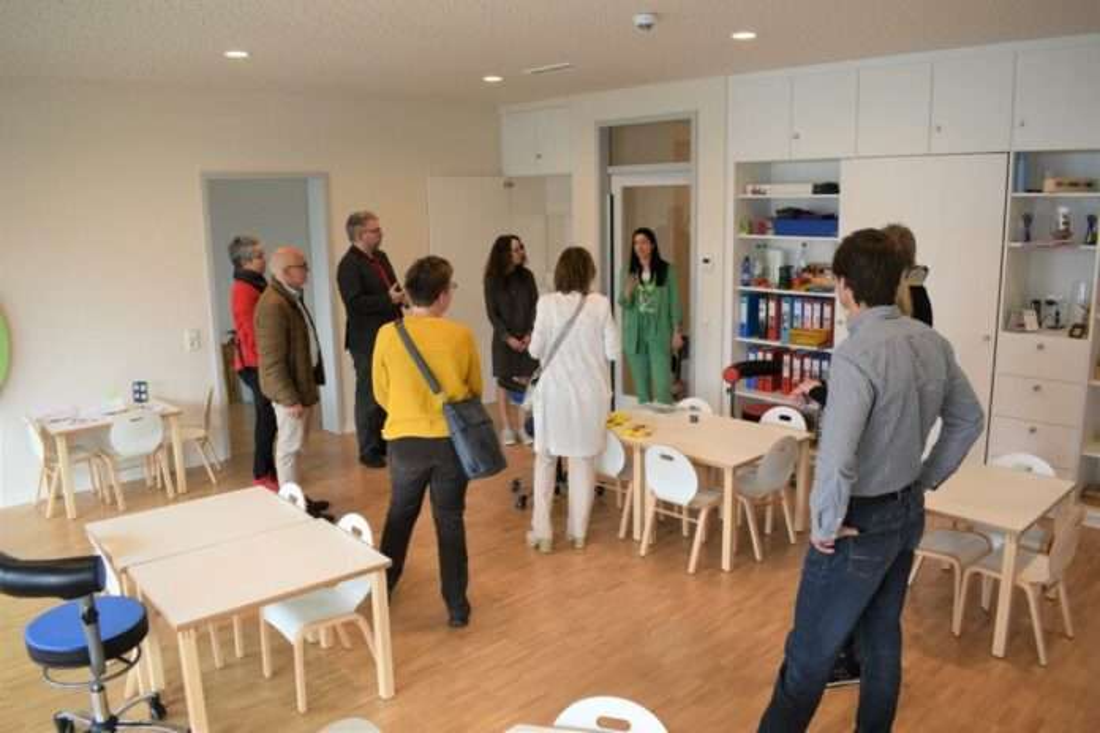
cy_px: 366
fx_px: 825
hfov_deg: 67.4
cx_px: 550
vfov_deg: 47.9
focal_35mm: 27
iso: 400
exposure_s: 1/125
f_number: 5.6
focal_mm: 18
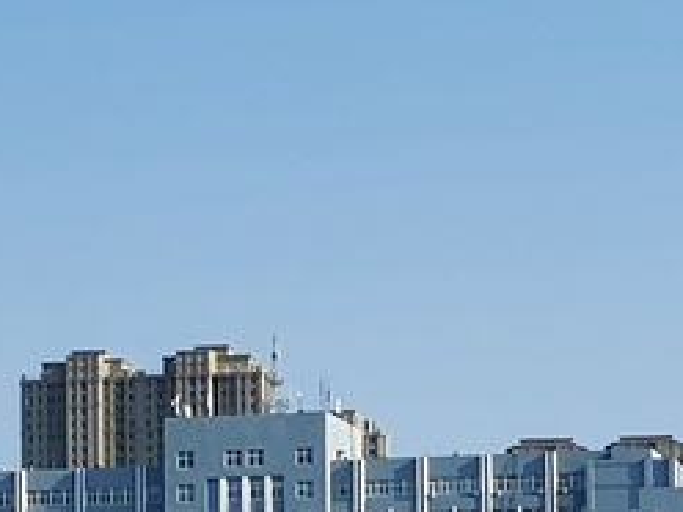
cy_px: 655
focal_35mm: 182
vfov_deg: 8.1
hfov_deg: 10.8
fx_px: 3591
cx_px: -19
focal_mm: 5.58
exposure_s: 1/3135
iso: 50
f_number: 1.8
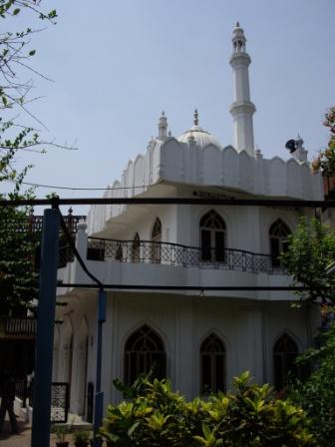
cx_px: 168
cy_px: 224
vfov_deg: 49.0
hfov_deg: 37.7
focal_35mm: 38
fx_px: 490
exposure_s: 1/400
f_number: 5.6
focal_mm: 7.9
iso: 50
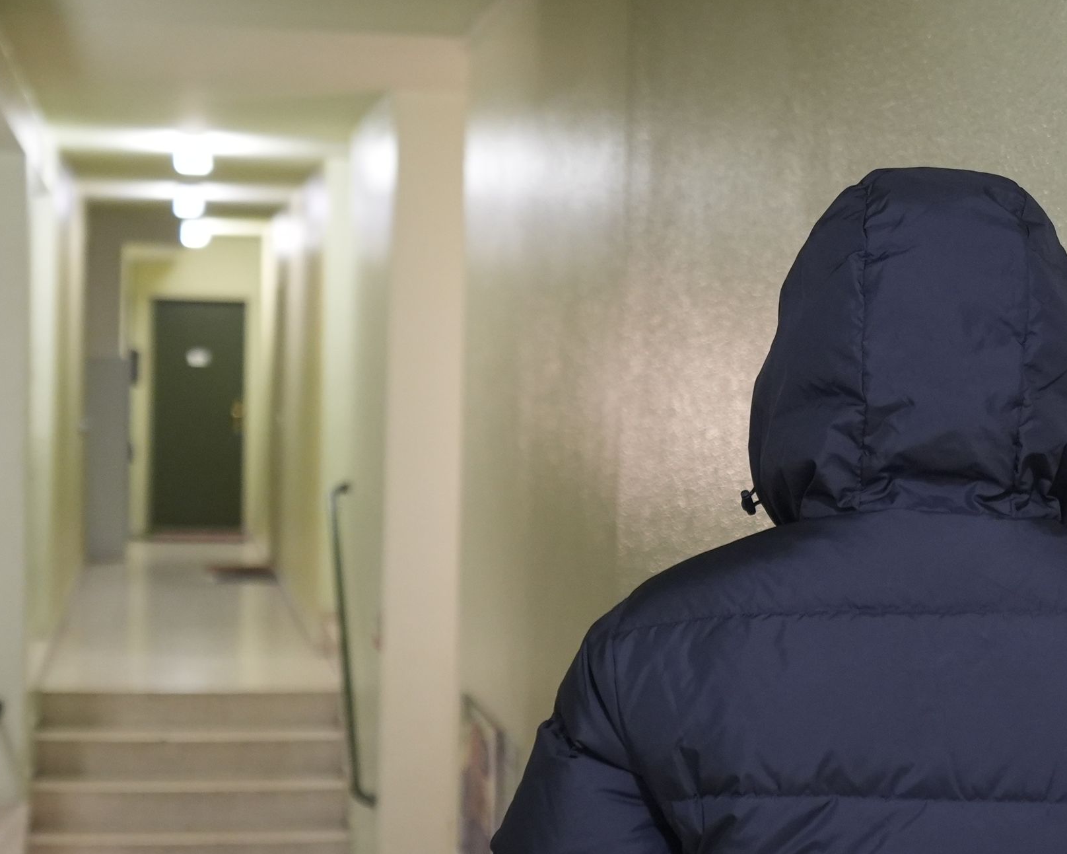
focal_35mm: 79
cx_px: 608
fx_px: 2495
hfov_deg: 24.1
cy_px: 462
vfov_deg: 19.4
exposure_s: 1/60
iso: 1600
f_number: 2.8
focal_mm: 34
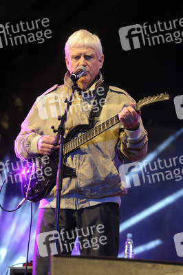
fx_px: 1375
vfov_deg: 11.4
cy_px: 138
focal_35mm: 180
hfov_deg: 7.6
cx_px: 92
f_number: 5.6
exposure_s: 1/160
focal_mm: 180
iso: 3200
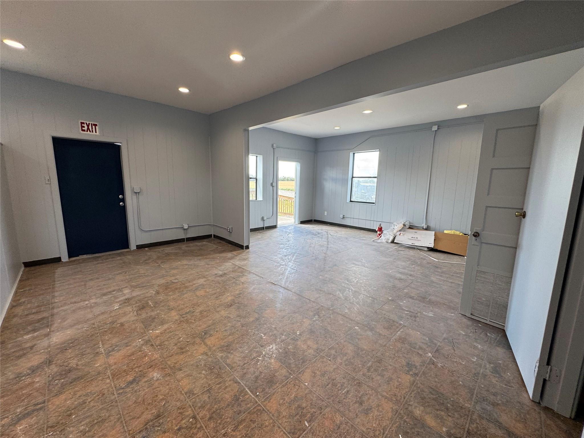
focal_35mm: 14
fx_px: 236
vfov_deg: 85.7
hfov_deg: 102.1
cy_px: 219
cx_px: 292
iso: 100
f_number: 2.2
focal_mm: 2.22
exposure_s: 1/120
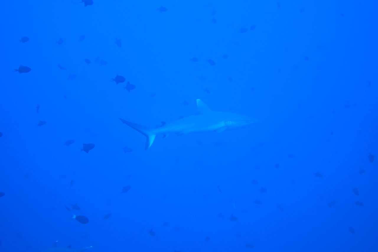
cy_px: 126
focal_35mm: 64
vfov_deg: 21.2
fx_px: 672
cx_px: 189
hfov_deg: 31.4
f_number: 2.8
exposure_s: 1/80
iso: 125
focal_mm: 23.34
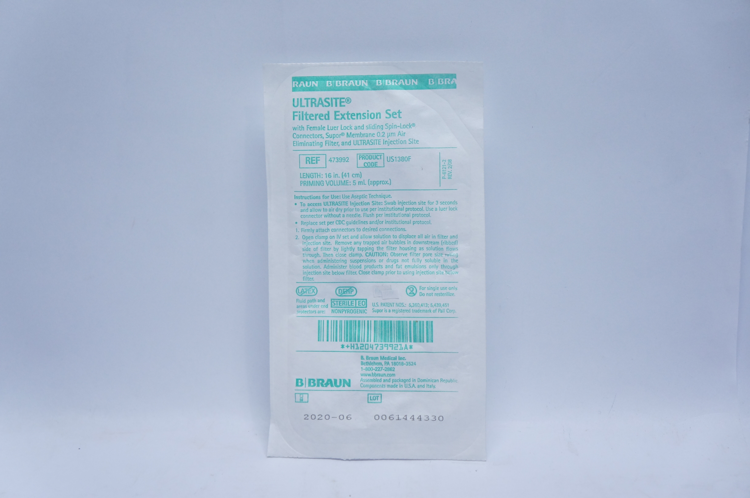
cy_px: 249
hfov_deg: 37.9
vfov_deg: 25.7
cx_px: 375
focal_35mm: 52
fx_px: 1093
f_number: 4.5
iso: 800
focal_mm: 35
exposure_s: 1/200
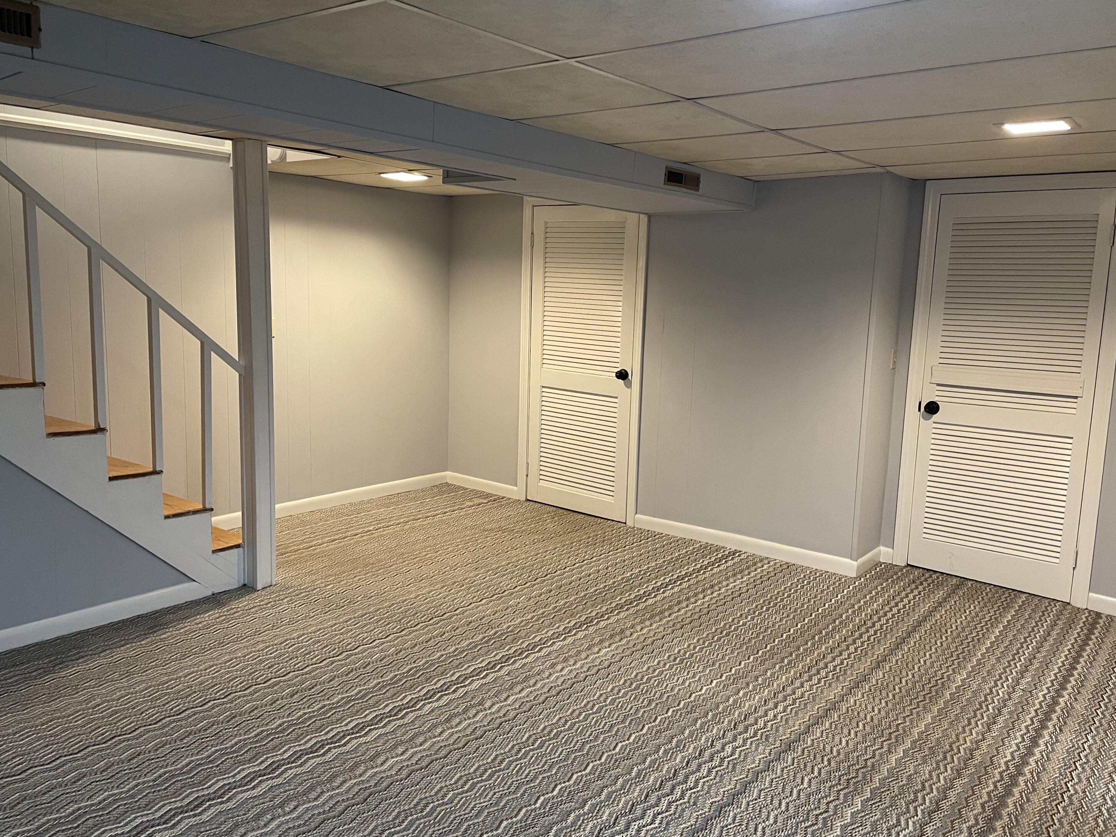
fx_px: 871
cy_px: 418
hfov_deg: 65.3
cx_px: 554
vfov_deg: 51.4
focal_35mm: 27
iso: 320
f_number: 1.6
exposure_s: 1/60
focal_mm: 4.2
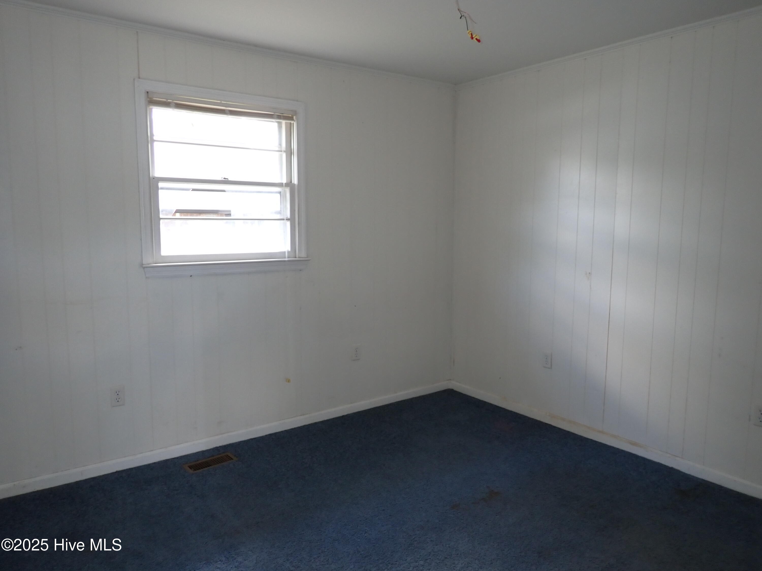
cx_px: 381
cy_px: 286
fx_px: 550
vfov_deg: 54.9
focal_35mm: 25
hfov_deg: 69.4
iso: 200
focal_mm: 4.5
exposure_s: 1/30
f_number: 2
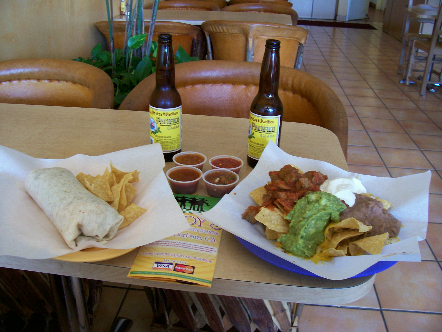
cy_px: 166
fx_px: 434
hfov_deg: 54.0
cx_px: 221
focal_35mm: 34
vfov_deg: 41.8
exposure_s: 1/34.7
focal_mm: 5.6
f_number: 2.7
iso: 80
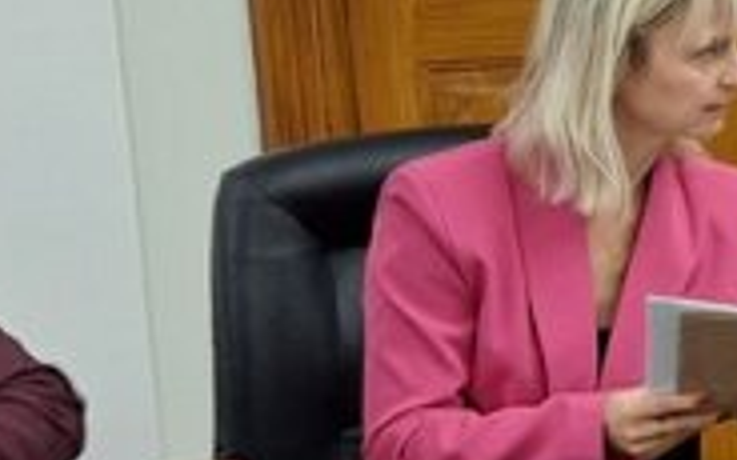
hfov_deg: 13.8
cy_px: 312
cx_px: 1294
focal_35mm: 136
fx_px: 2732
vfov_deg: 9.6
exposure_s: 1/50
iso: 100
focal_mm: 5.54
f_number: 1.8
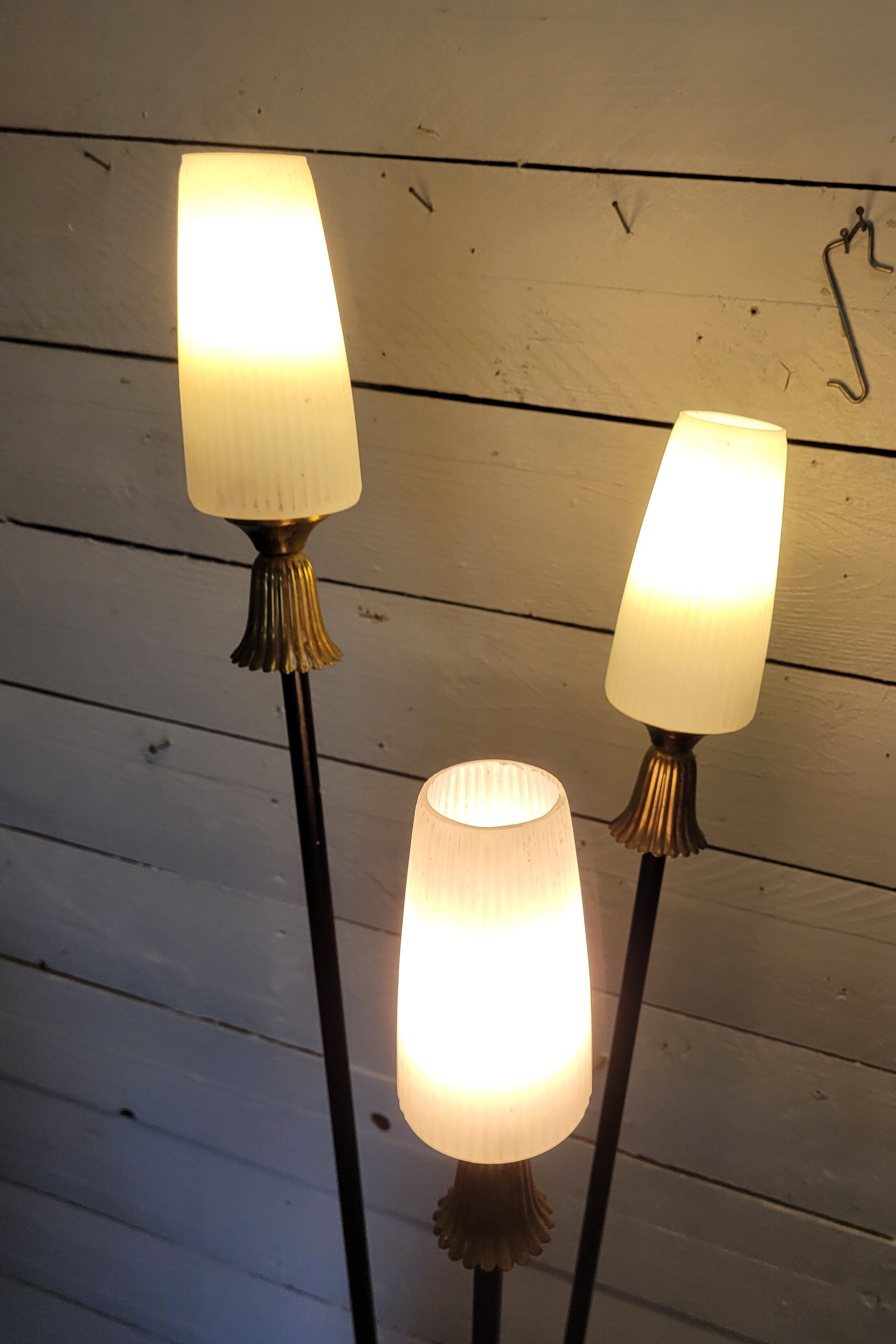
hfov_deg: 39.6
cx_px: 579
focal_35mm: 33
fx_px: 1232
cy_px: 750
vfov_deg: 57.1
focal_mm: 5.4
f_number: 1.8
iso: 40
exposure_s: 1/112
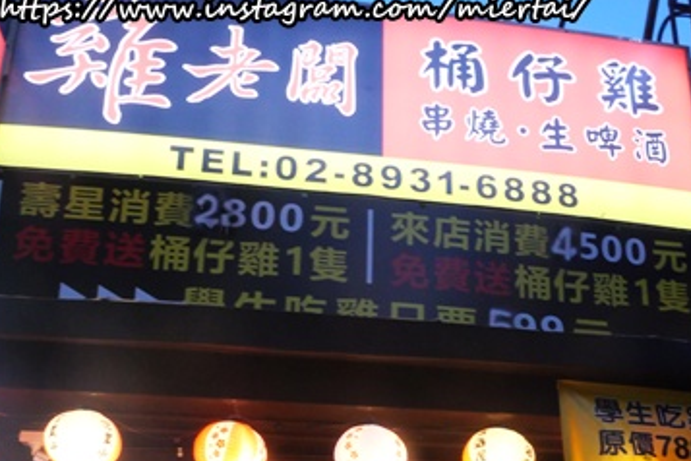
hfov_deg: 54.4
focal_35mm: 35
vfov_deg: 34.2
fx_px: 672
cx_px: 338
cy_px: 471
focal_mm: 12
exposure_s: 1/25
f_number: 10
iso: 3200
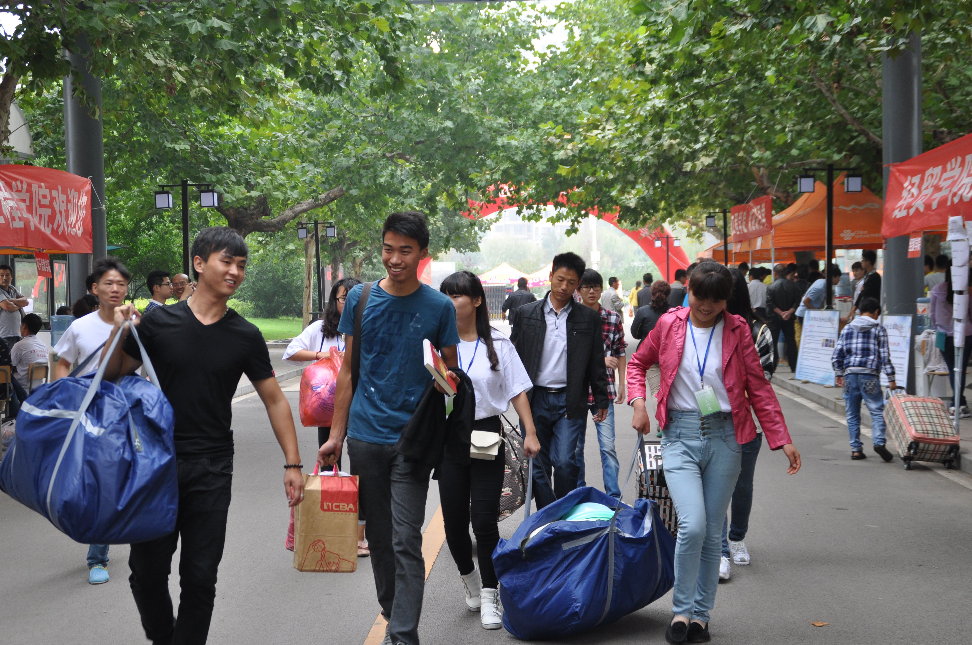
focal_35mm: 64
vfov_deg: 21.3
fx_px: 1715
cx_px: 437
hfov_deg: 31.6
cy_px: 314
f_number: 5
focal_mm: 35
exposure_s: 1/100
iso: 400
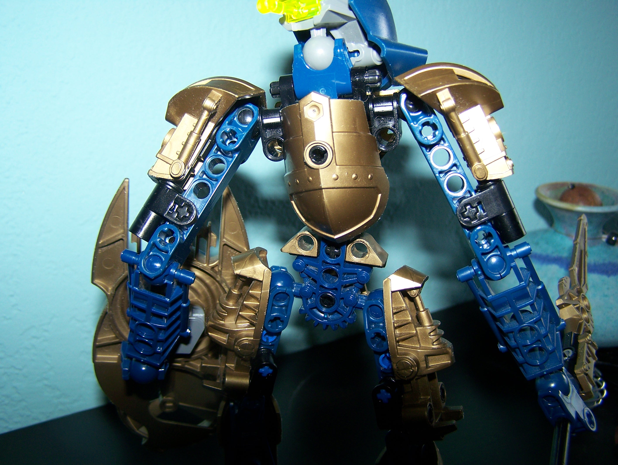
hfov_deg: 48.9
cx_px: 309
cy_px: 232
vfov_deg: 37.8
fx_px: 679
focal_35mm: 38
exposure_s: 1/60
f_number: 2.8
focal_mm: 6.3
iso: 80
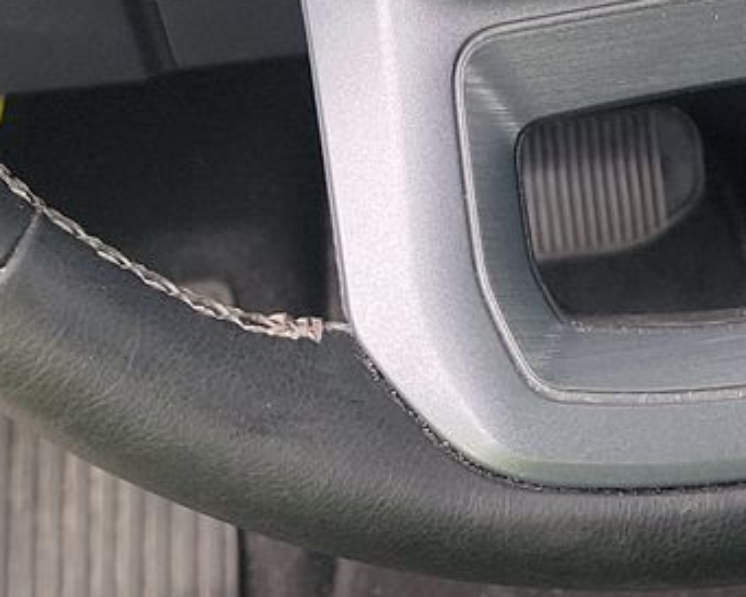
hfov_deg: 17.1
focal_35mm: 110
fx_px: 2429
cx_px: 718
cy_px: -588
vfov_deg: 12.4
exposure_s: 1/59
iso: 59
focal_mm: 6.7
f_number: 1.8
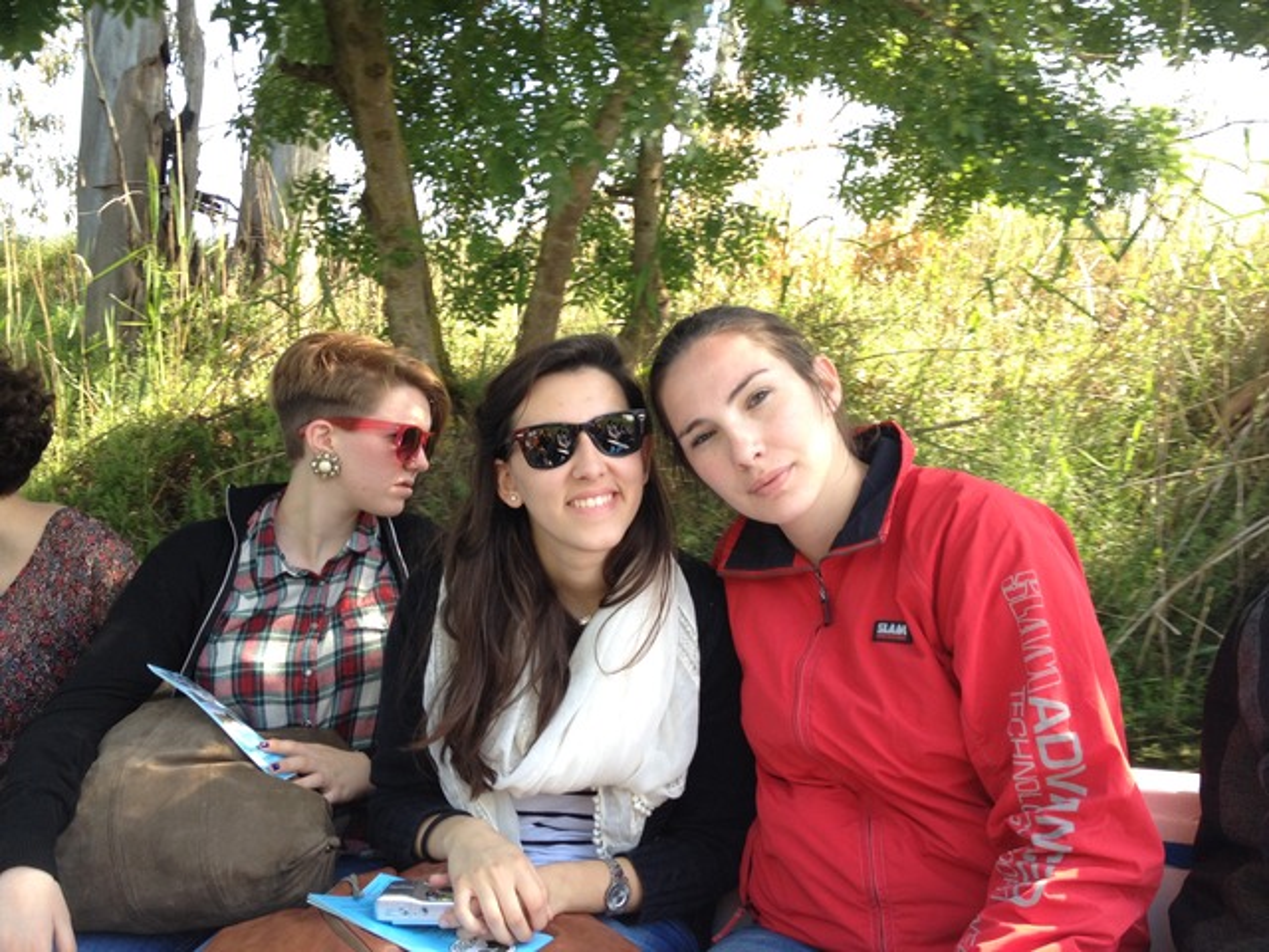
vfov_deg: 40.7
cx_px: 634
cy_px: 476
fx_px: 1283
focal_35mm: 35
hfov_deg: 52.6
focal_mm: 4.28
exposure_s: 1/129
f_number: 2.4
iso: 64
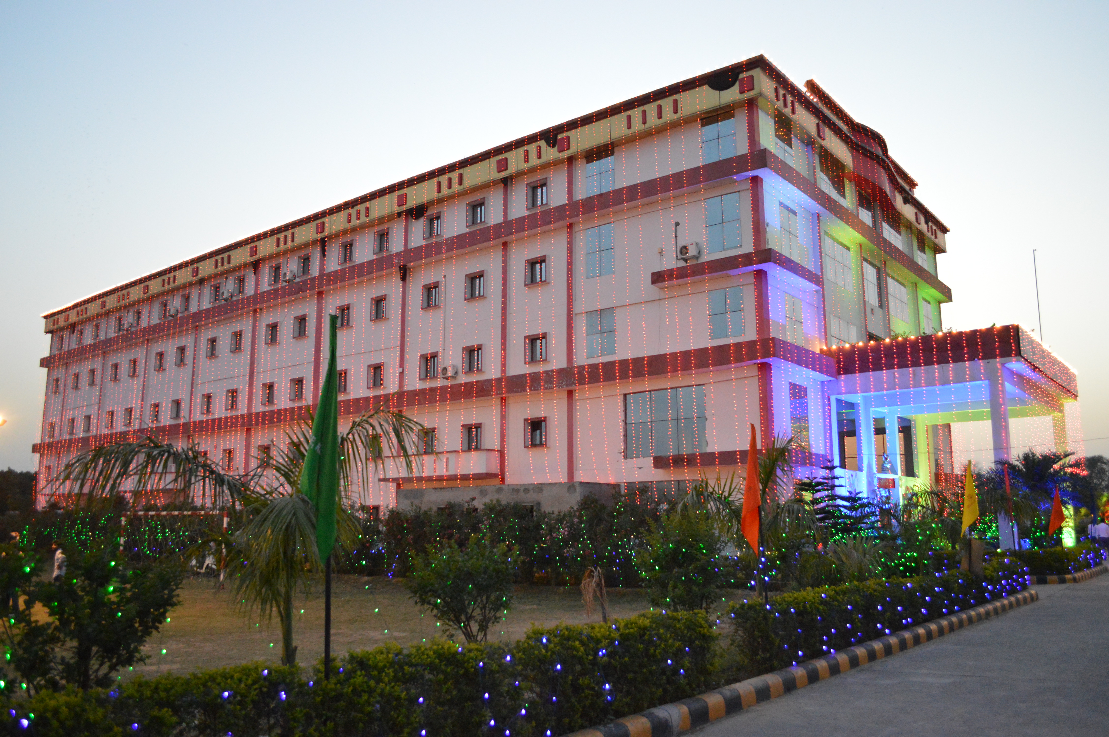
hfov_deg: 67.4
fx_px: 831
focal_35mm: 27
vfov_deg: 47.8
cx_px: 554
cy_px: 368
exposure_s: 1/100
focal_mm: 18
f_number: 3.5
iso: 3200
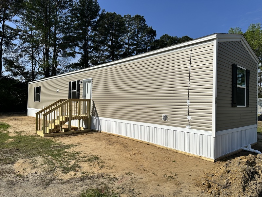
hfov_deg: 71.6
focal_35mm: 24
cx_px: 131
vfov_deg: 56.8
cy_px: 98
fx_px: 182
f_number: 1.78
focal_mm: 6.86
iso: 80
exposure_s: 1/9709
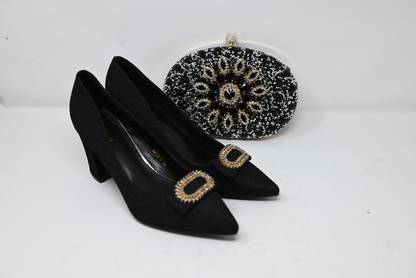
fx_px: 462
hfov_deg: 48.4
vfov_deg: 33.4
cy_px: 139
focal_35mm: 40
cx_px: 208
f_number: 4.5
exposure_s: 1/250
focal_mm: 40
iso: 400
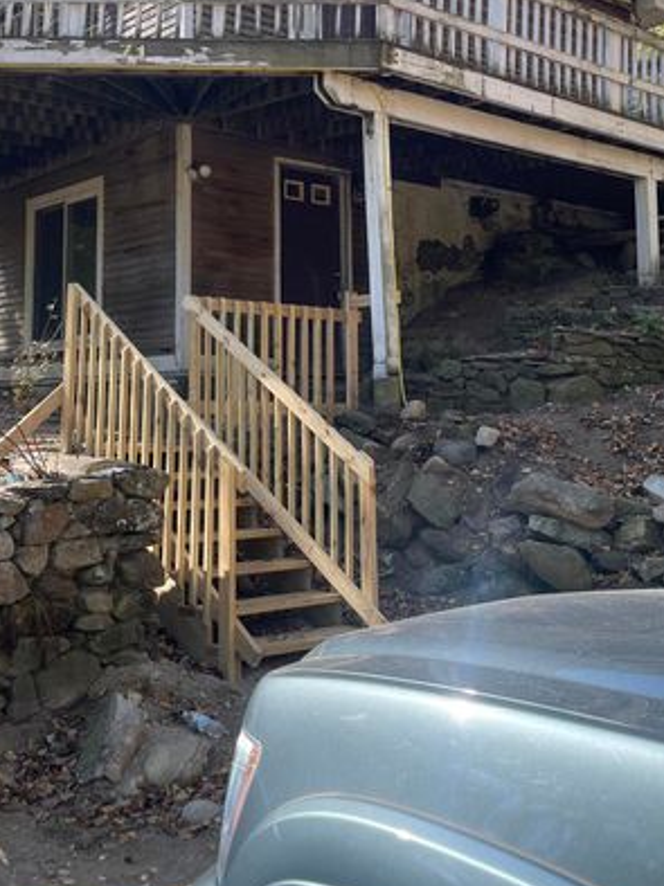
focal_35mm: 44
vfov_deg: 42.1
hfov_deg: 32.7
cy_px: 260
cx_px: 254
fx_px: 1127
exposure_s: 1/729
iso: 32
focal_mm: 4.2
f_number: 1.6
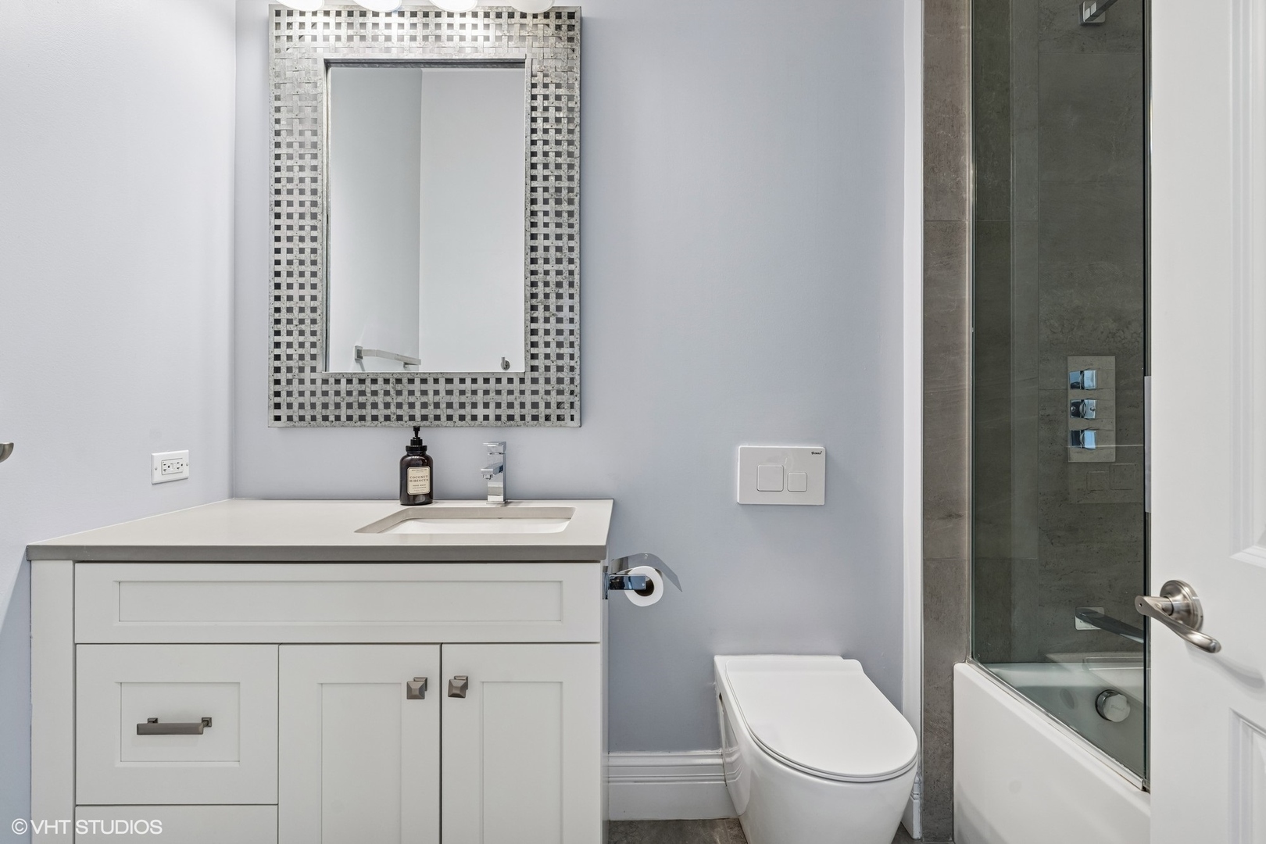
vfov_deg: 73.7
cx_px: 633
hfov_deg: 96.7
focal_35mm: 16
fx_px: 563
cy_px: 422
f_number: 8
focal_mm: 16
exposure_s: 1/15
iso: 320
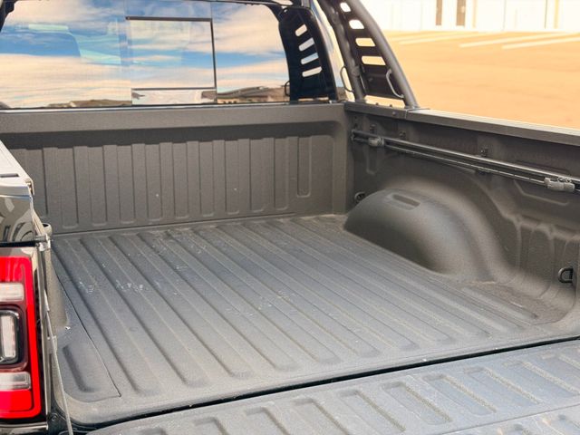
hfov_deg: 39.7
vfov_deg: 30.3
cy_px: 218
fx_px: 804
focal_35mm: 48
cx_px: 290
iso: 50
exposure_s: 1/126
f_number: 1.78
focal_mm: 6.76
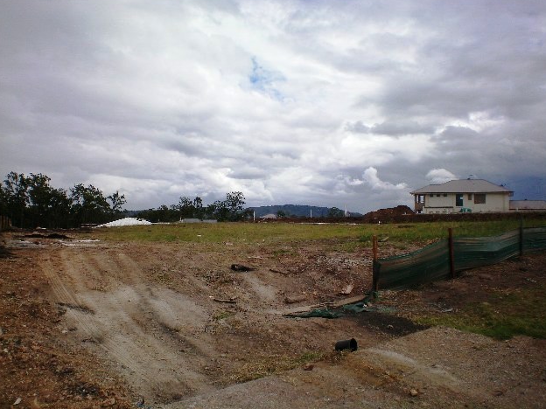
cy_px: 200
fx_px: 615
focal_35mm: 39
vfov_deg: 36.8
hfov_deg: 47.9
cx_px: 277
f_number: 4.6
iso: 64
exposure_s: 1/1000
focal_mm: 6.3
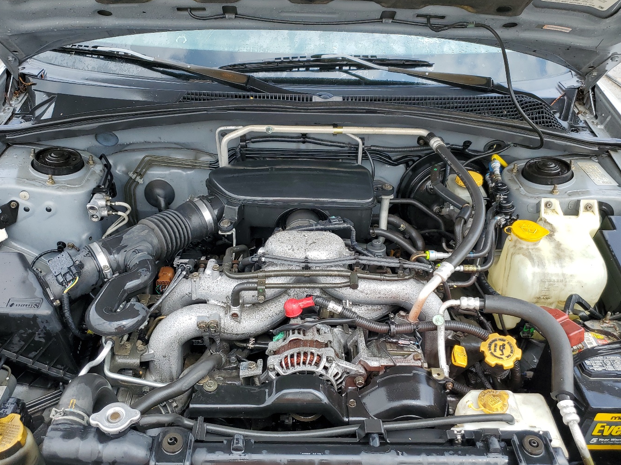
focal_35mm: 31
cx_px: 291
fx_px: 556
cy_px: 206
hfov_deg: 58.3
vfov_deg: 45.3
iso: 50
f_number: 1.5
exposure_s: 1/625
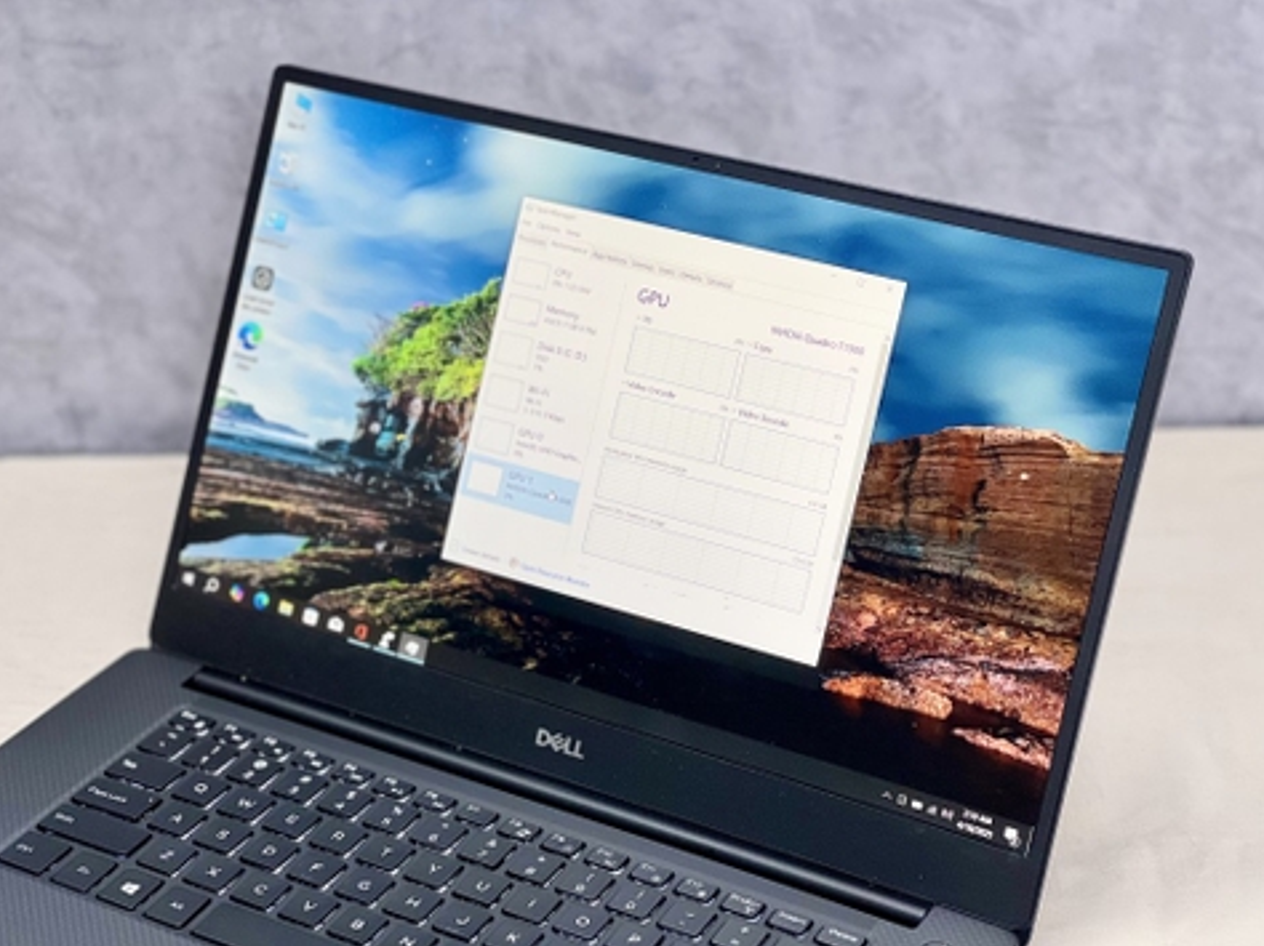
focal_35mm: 78
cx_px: 627
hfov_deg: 25.0
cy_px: 472
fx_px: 2847
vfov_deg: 18.9
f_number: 2.8
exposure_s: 1/100
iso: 160
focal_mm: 9
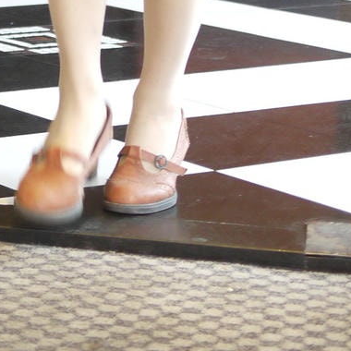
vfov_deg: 10.8
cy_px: -329
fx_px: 1709
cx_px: -164
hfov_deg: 11.3
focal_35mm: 149
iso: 400
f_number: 1.7
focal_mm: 20
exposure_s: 1/60
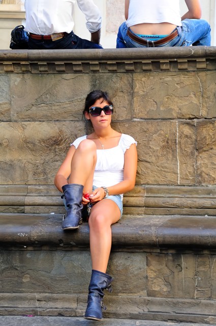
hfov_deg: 13.8
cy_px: 163
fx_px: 893
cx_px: 108
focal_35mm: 99
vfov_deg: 20.6
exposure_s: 1/30
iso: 500
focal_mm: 66
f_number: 8
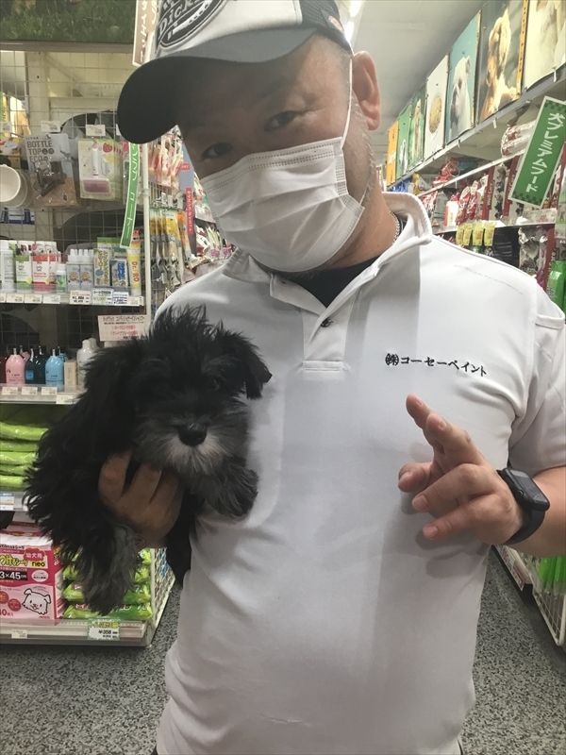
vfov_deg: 58.4
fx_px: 676
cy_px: 378
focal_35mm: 31
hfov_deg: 45.4
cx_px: 283
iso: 50
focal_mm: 3.3
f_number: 2.4
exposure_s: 1/30
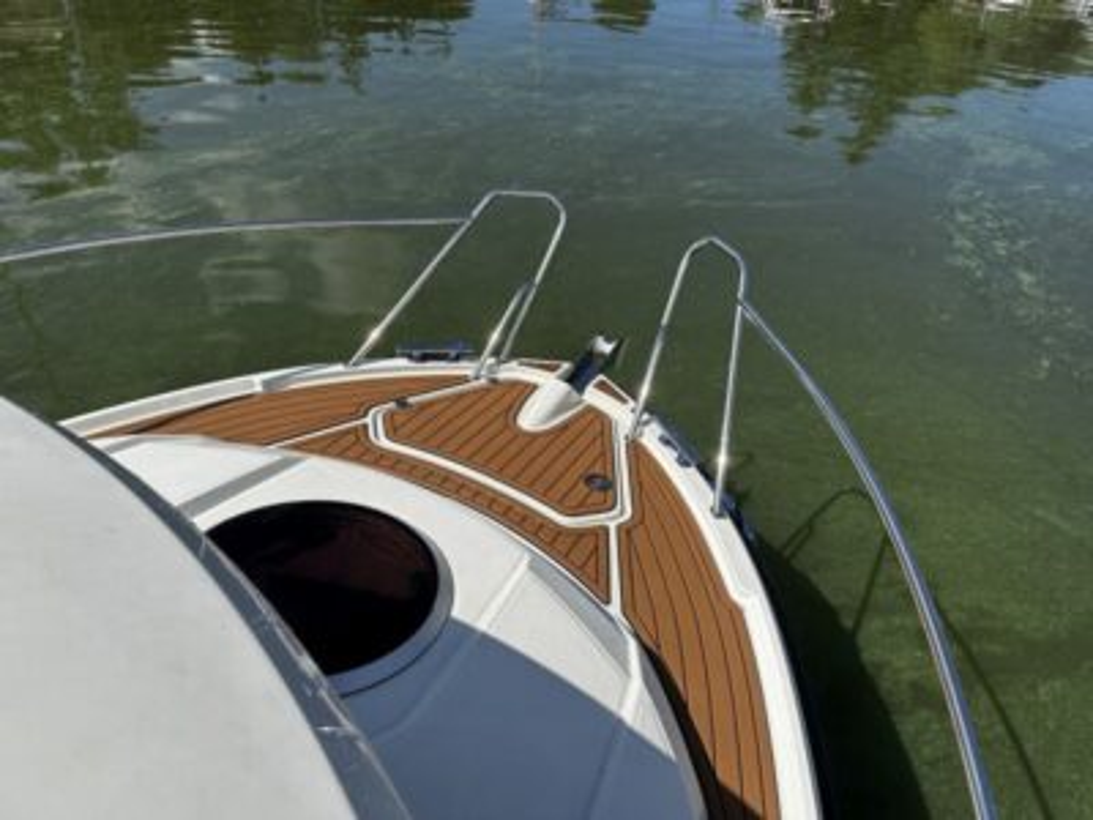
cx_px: 546
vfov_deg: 56.8
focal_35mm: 24
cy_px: 410
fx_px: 758
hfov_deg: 71.6
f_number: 1.78
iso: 80
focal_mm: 6.86
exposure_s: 1/7576
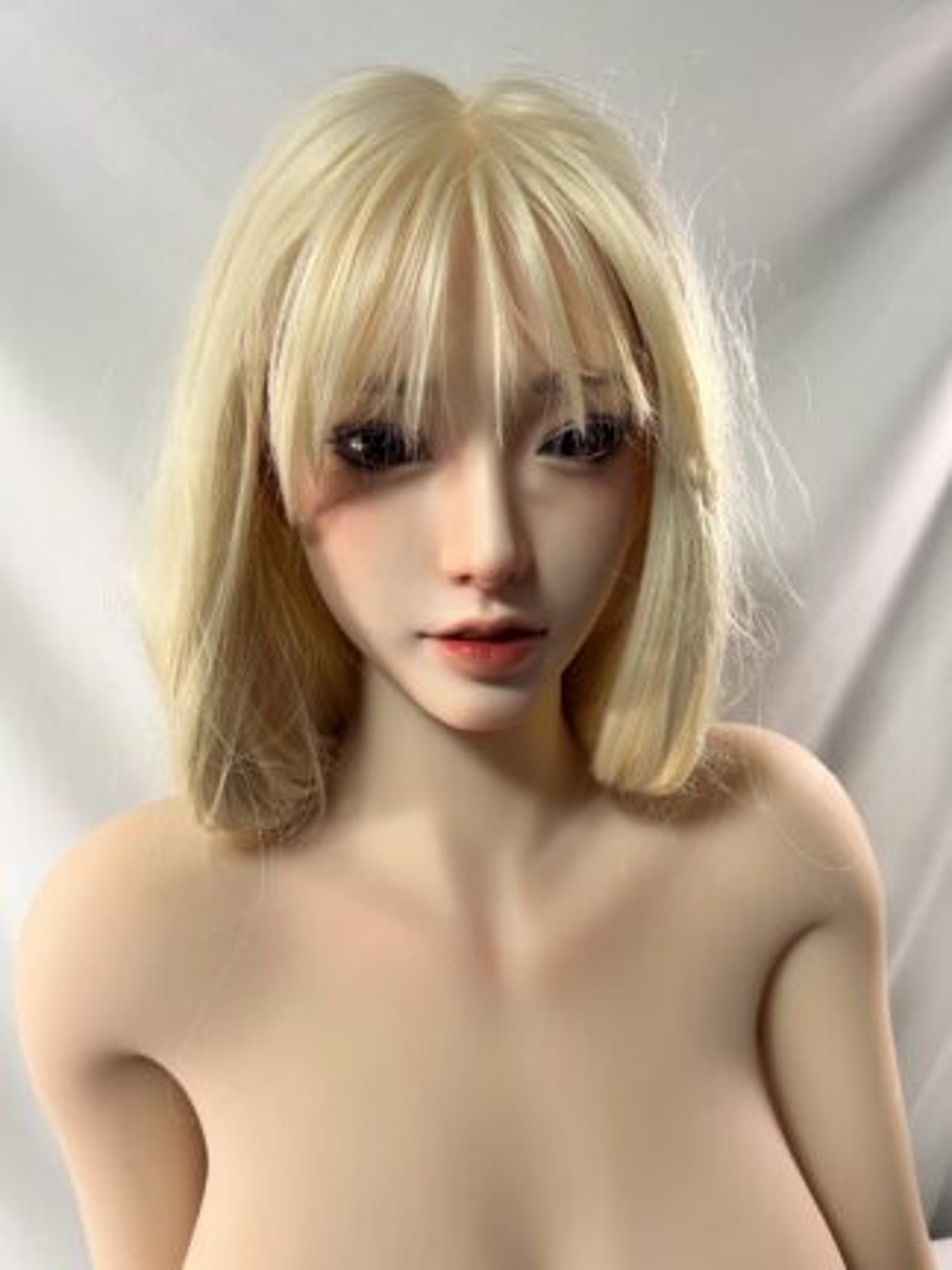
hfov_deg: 53.1
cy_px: 635
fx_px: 953
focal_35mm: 26
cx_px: 476
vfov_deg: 67.3
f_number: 1.5
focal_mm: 5.7
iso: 100
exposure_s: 1/60
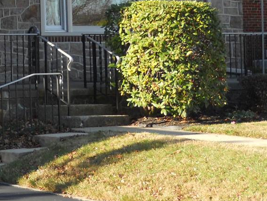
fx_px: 1149
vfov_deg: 9.8
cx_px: -137
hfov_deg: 12.6
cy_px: -33
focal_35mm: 149
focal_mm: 7.3
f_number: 3.2
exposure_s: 1/250
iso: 80
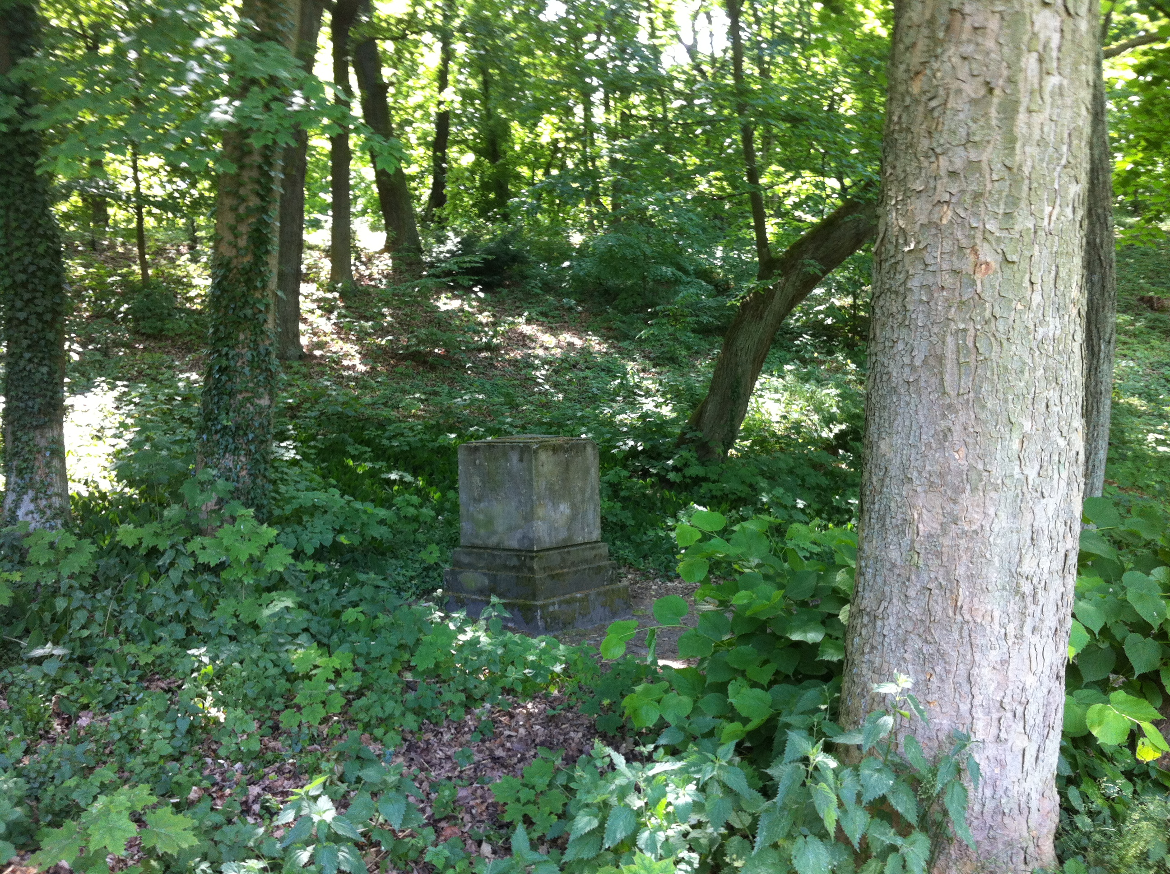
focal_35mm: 35
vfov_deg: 40.6
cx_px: 585
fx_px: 1181
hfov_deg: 52.7
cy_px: 437
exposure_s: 1/40
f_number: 2.8
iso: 100
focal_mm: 3.85
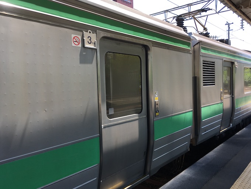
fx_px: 210
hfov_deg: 61.7
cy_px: 94
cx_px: 126
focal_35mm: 29
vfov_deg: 48.2
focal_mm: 4.15
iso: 25
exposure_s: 1/250
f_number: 2.2
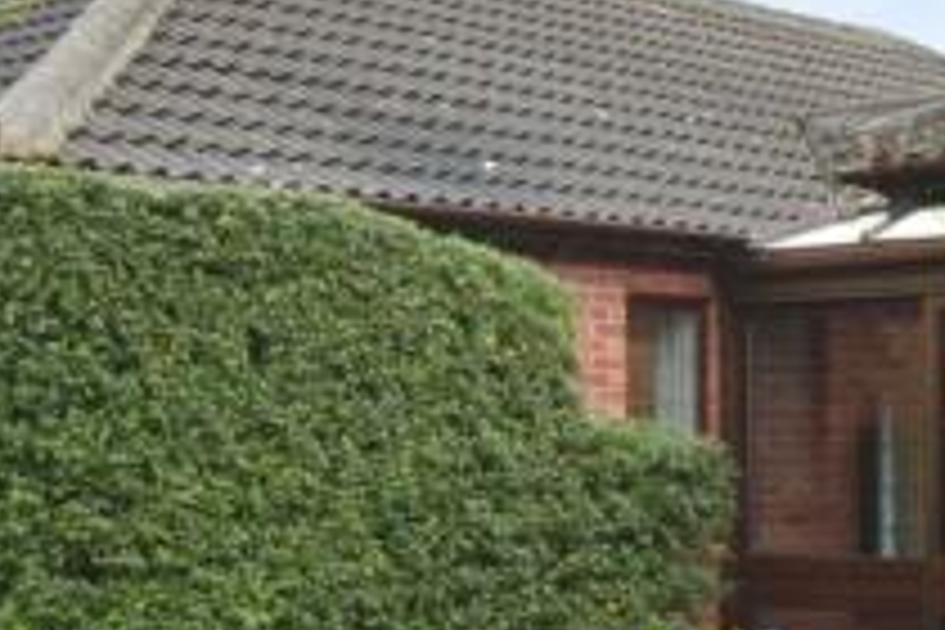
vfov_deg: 16.2
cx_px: 846
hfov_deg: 23.5
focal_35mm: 84
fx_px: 2211
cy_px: 430
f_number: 13
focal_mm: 11.5
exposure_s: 1/80
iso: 1000
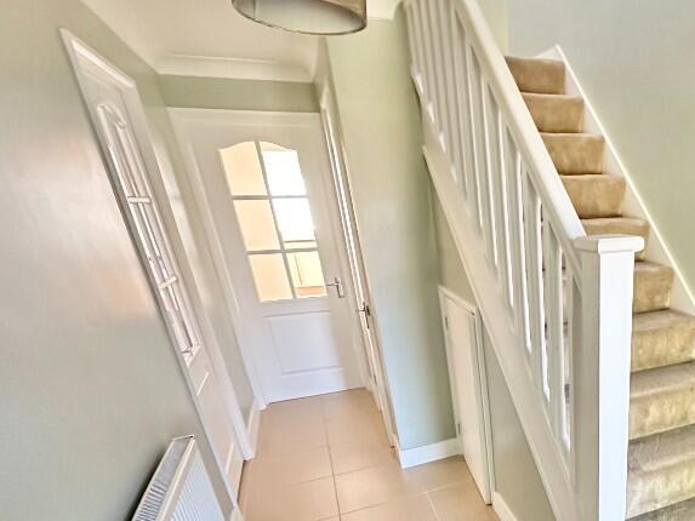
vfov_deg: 50.7
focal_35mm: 25
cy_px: 434
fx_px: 502
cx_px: 563
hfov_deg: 63.0
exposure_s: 1/44
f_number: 2.2
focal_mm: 2.22
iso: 1250
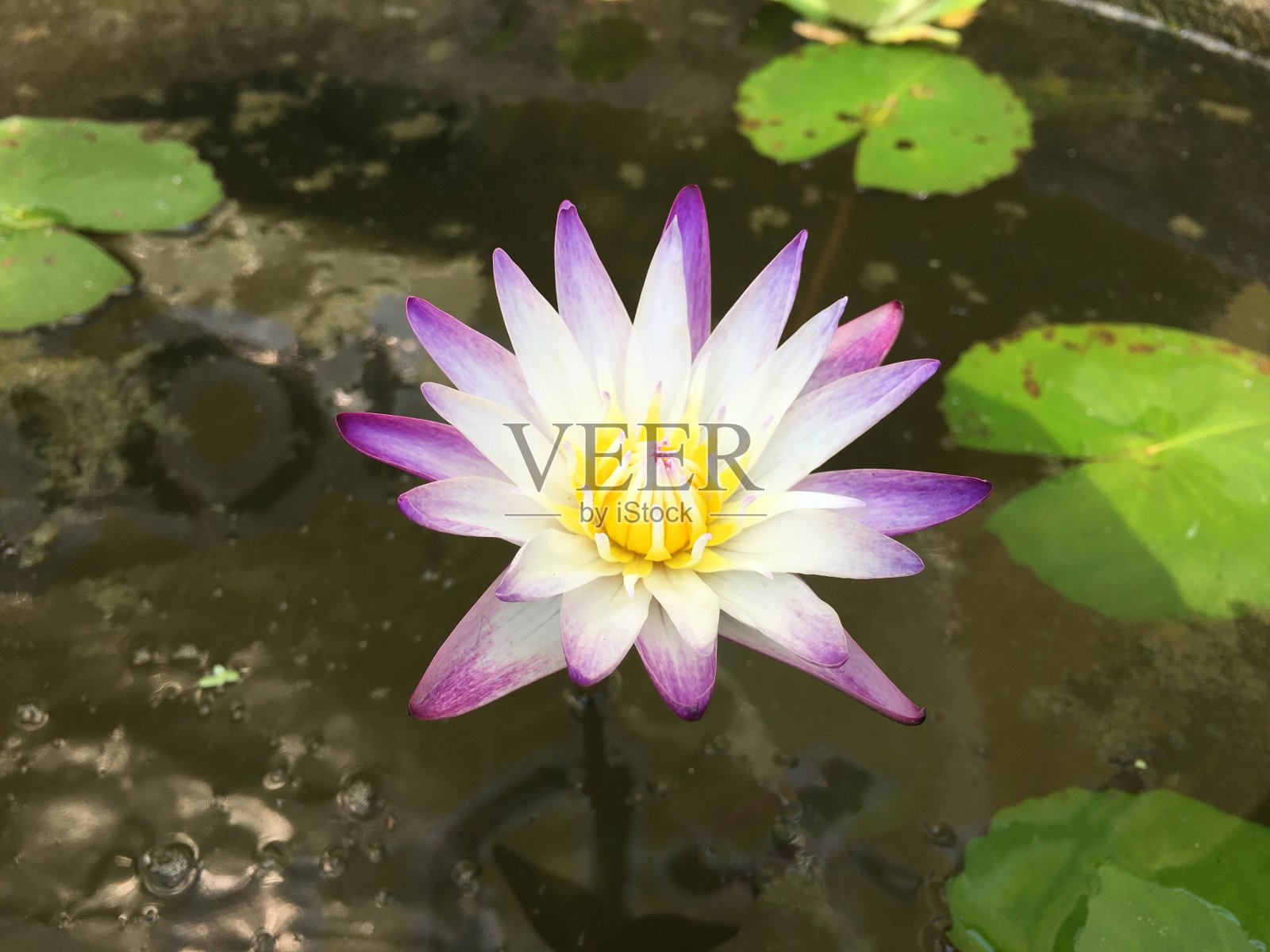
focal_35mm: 29
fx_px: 1064
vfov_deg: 48.2
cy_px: 476
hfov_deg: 61.7
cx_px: 635
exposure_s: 1/582
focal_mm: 4.15
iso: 25
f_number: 2.2
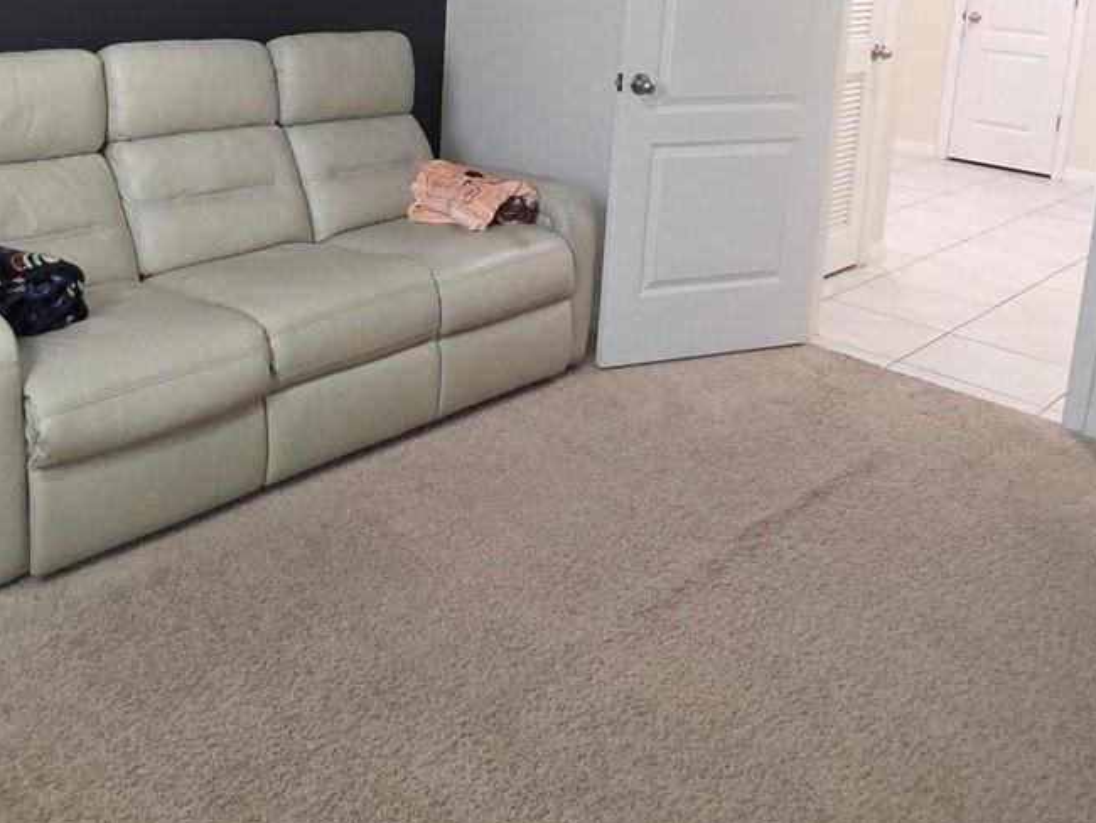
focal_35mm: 32
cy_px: 105
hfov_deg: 56.0
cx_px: 401
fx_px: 1014
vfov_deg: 41.2
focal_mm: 2.2
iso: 250
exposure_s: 1/60
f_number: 1.9
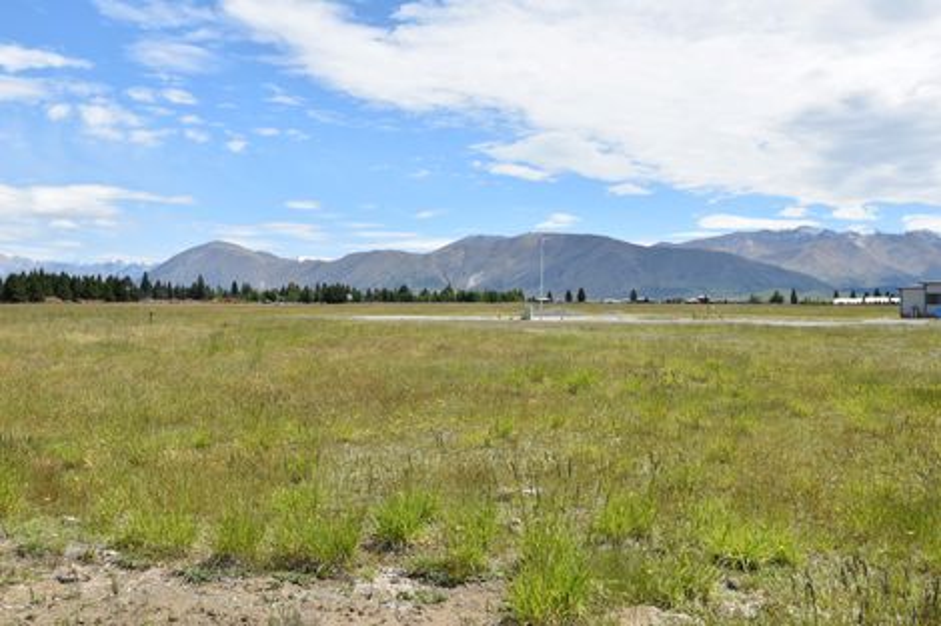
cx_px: 470
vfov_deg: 36.8
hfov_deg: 53.1
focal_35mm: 36
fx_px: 941
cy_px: 313
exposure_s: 1/500
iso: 200
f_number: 11
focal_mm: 24
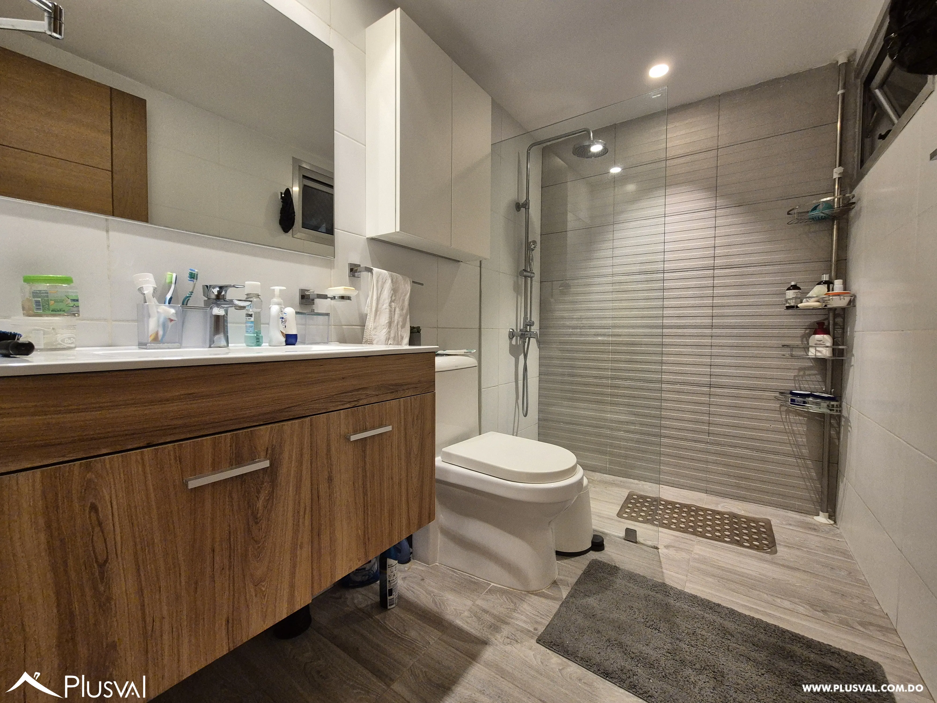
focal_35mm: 13
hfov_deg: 106.2
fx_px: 352
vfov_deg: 89.9
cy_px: 352
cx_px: 468
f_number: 2.2
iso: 500
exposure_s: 1/60
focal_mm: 2.2
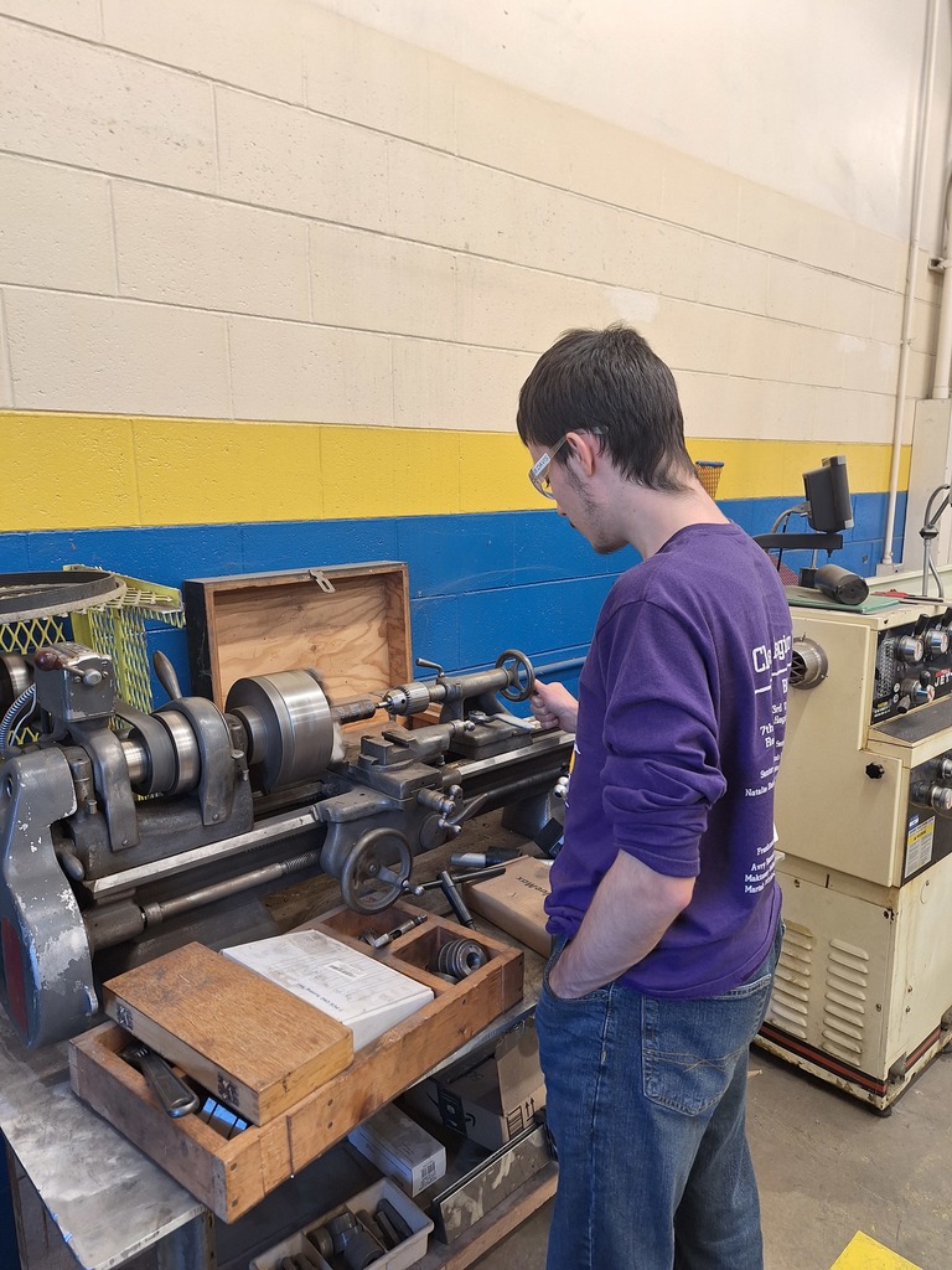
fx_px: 843
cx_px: 476
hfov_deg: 58.9
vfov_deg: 73.9
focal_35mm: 23
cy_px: 635
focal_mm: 5.54
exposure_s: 1/60
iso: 64
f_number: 1.8
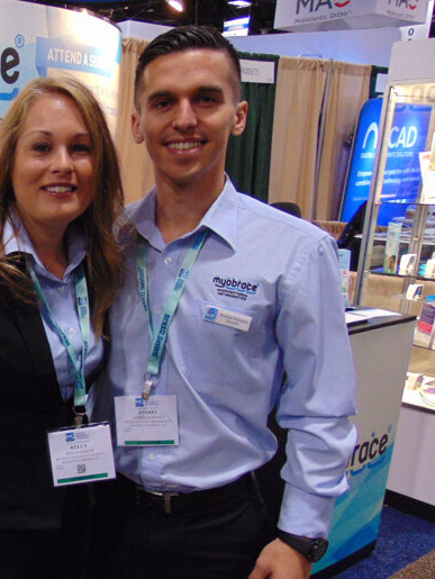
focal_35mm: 42
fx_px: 703
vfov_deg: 44.5
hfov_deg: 30.6
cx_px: -48
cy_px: 349
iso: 250
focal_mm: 4.5
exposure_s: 1/30
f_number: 3
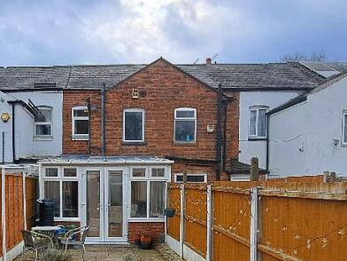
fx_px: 341
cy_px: 202
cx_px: 84
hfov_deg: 51.5
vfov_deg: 40.4
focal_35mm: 34
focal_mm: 1.74
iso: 50
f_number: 2.2
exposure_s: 1/727
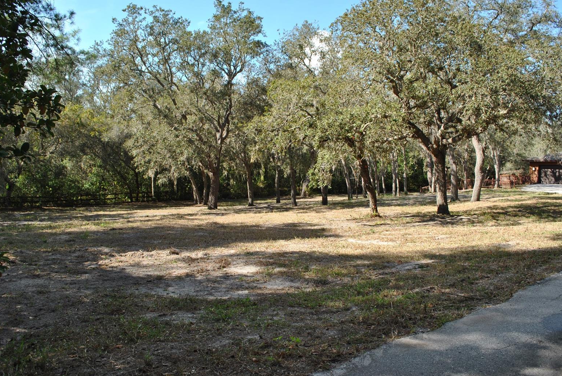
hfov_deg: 65.4
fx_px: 438
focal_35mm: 28
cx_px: 282
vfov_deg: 46.5
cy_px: 183
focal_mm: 18
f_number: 6.3
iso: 100
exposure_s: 1/160
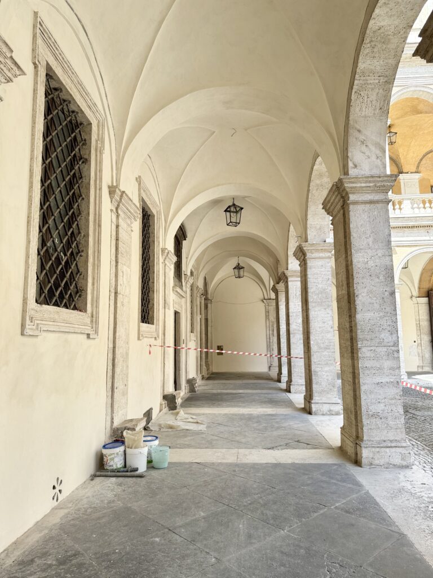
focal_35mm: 24
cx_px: 216
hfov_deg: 56.8
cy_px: 289
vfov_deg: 71.6
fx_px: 400
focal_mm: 6.8
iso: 80
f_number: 1.8
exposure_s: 1/553
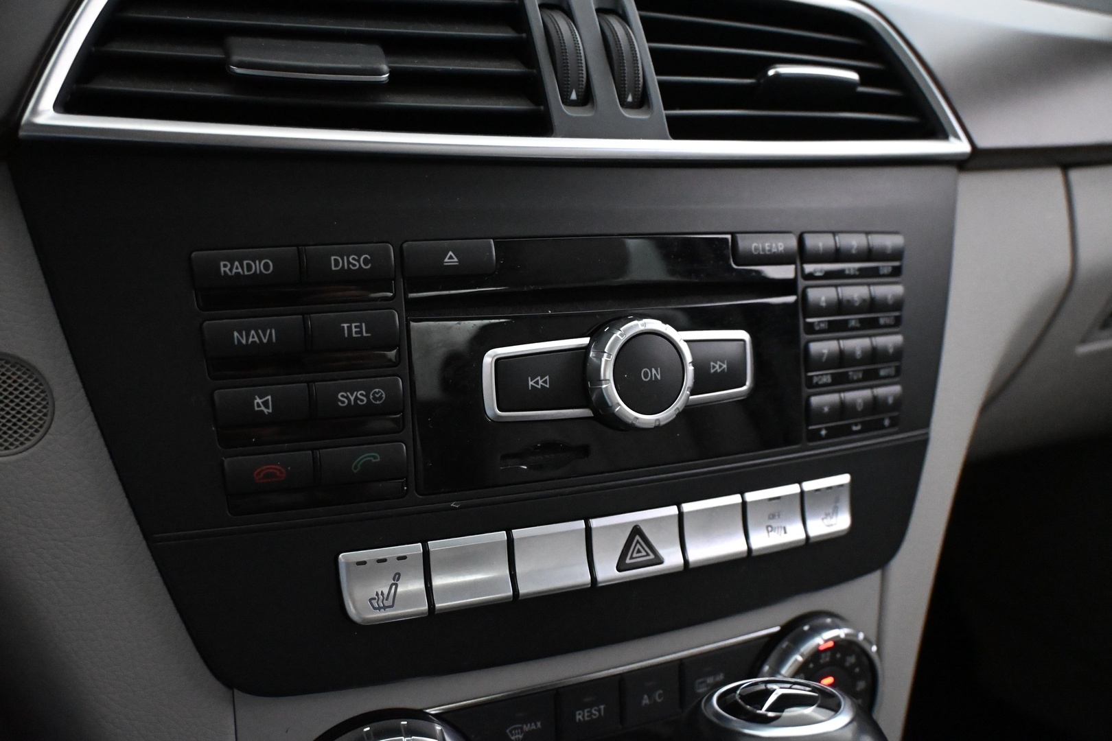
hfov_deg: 58.3
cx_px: 556
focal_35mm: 32
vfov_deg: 40.8
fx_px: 996
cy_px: 370
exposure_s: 1/60
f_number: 4
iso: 8000
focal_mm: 21.5
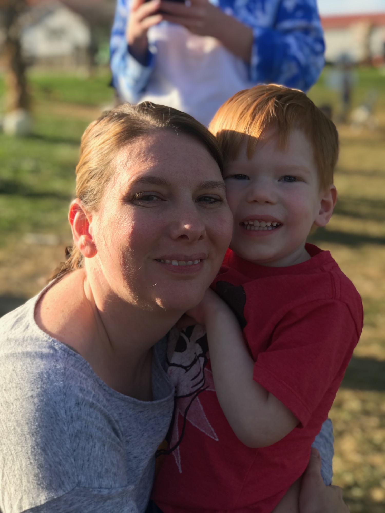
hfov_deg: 25.7
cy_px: 256
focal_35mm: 57
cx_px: 192
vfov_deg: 33.8
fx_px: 845
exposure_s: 1/212
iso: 20
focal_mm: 6.6
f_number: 2.8
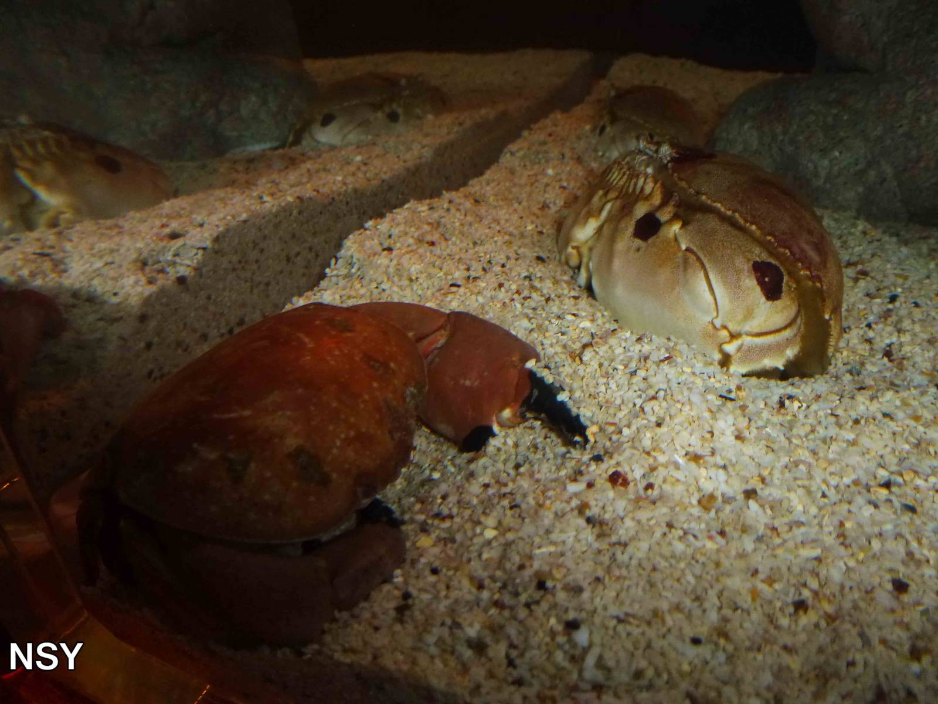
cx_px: 469
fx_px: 650
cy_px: 352
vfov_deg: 56.8
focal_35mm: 24
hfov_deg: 71.6
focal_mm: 4.3
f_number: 3.3
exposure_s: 1/60
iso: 250
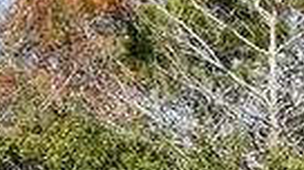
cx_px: -11
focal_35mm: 297
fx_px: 2390
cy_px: 197
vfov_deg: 4.1
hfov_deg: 7.2
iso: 125
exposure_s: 1/250
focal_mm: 30
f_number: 8
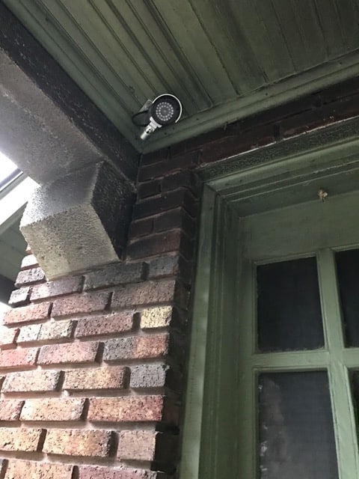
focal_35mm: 28
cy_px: 240
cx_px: 180
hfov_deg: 49.7
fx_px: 387
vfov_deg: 63.4
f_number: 1.8
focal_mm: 3.99
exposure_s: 1/5
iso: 100
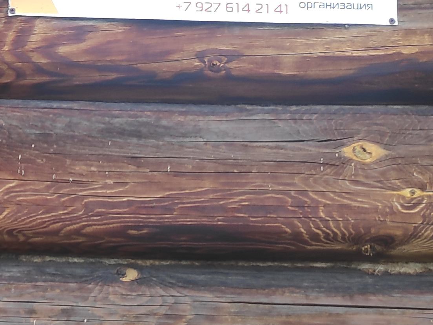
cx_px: -100
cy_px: -102
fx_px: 913
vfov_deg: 18.7
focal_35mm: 73
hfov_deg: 24.0
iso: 100
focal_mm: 3.94
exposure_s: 1/102
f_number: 1.9
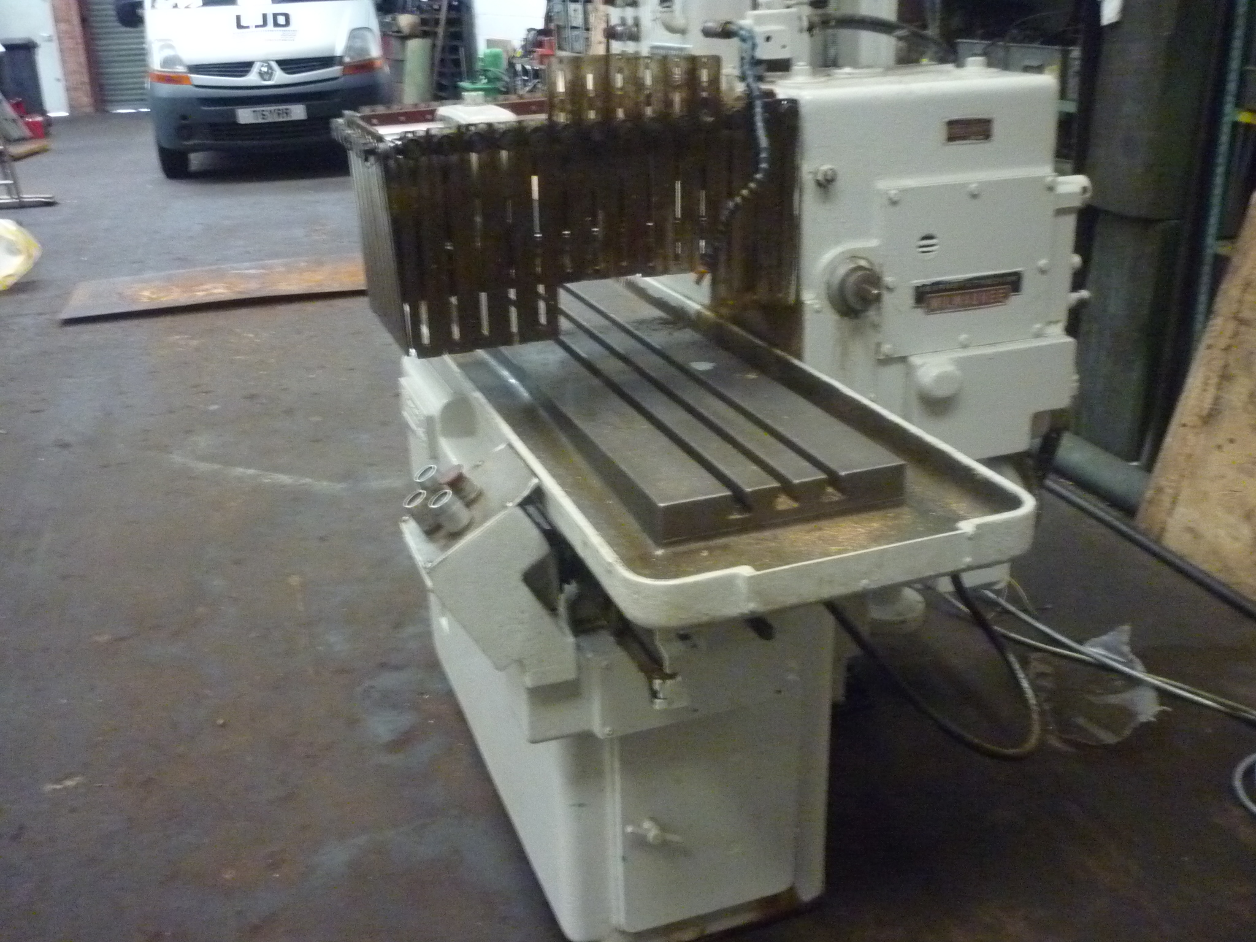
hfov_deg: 55.4
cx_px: 628
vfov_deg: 42.9
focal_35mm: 33
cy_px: 471
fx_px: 1197
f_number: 2.8
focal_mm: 5.5
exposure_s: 1/8
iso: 800
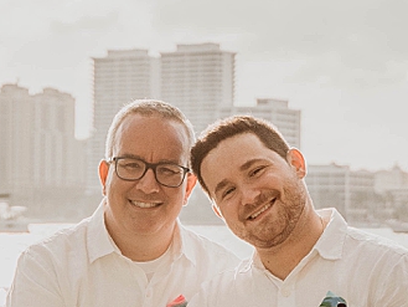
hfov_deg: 14.2
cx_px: 165
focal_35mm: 139
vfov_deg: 10.6
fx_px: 1639
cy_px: 245
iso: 160
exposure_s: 1/5000
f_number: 2.8
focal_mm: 34
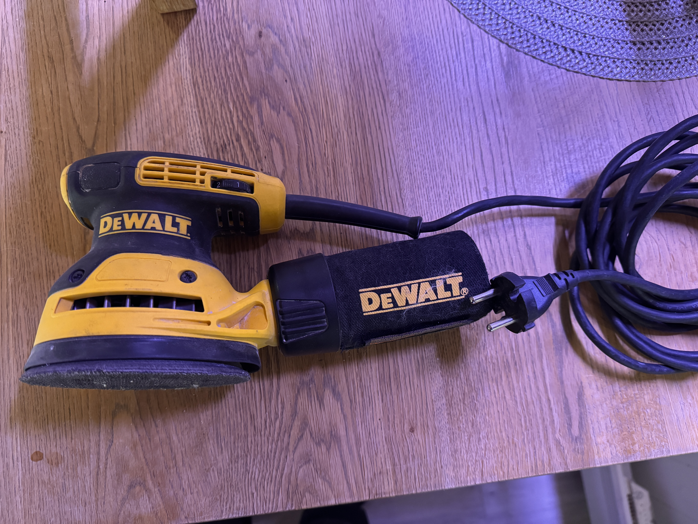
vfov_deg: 56.8
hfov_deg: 71.6
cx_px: 349
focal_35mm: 24
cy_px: 262
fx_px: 484
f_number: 1.78
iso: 800
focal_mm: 6.76
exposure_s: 1/50
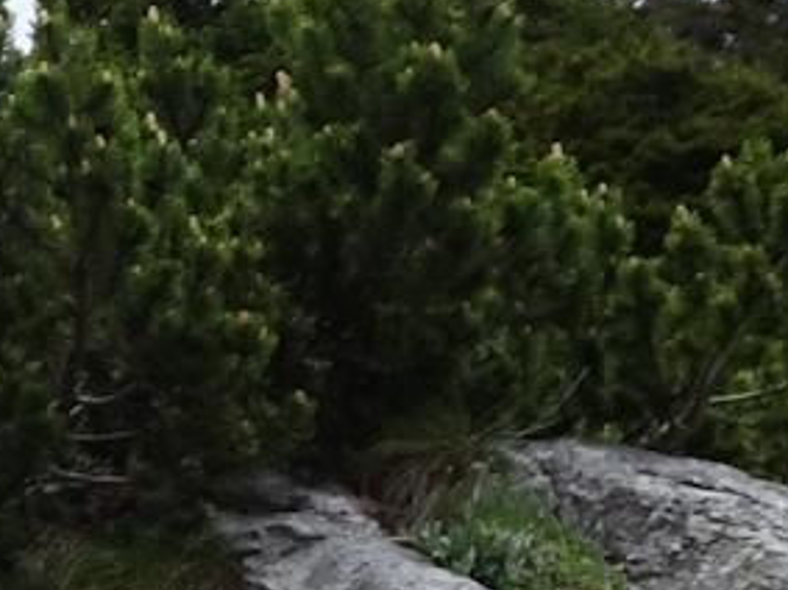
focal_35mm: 163
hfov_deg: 11.3
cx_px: -599
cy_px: 963
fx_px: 3709
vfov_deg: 8.8
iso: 80
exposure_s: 1/640
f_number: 3.5
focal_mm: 4.1
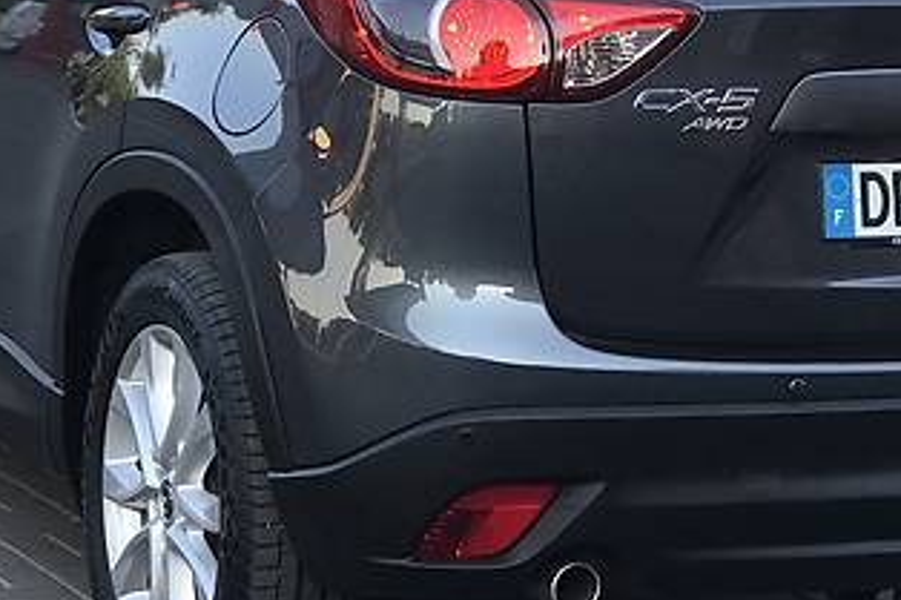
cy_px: 273
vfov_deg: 9.1
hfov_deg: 13.6
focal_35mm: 151
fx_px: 3777
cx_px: 585
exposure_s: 1/100
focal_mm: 6.6
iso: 20
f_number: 2.8
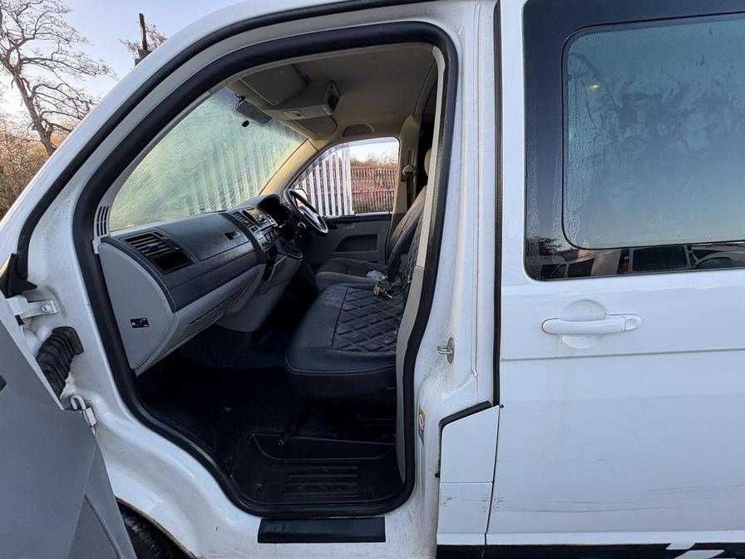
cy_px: 280
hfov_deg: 102.1
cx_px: 372
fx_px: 301
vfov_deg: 85.7
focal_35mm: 14
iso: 50
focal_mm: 2.22
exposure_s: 1/99
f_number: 2.2
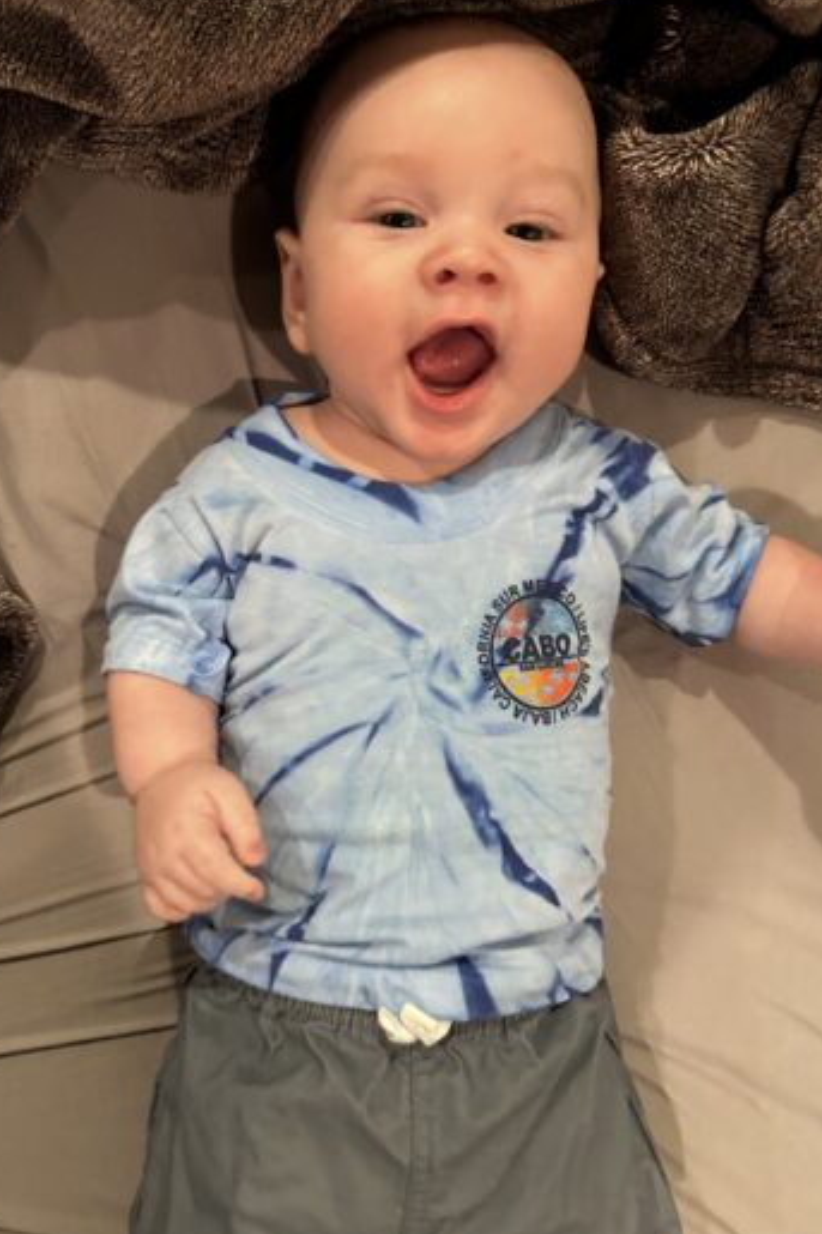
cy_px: 605
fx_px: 960
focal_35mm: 28
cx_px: 367
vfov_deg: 65.5
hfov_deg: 46.3
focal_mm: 5.7
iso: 500
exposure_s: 1/60
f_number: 1.5
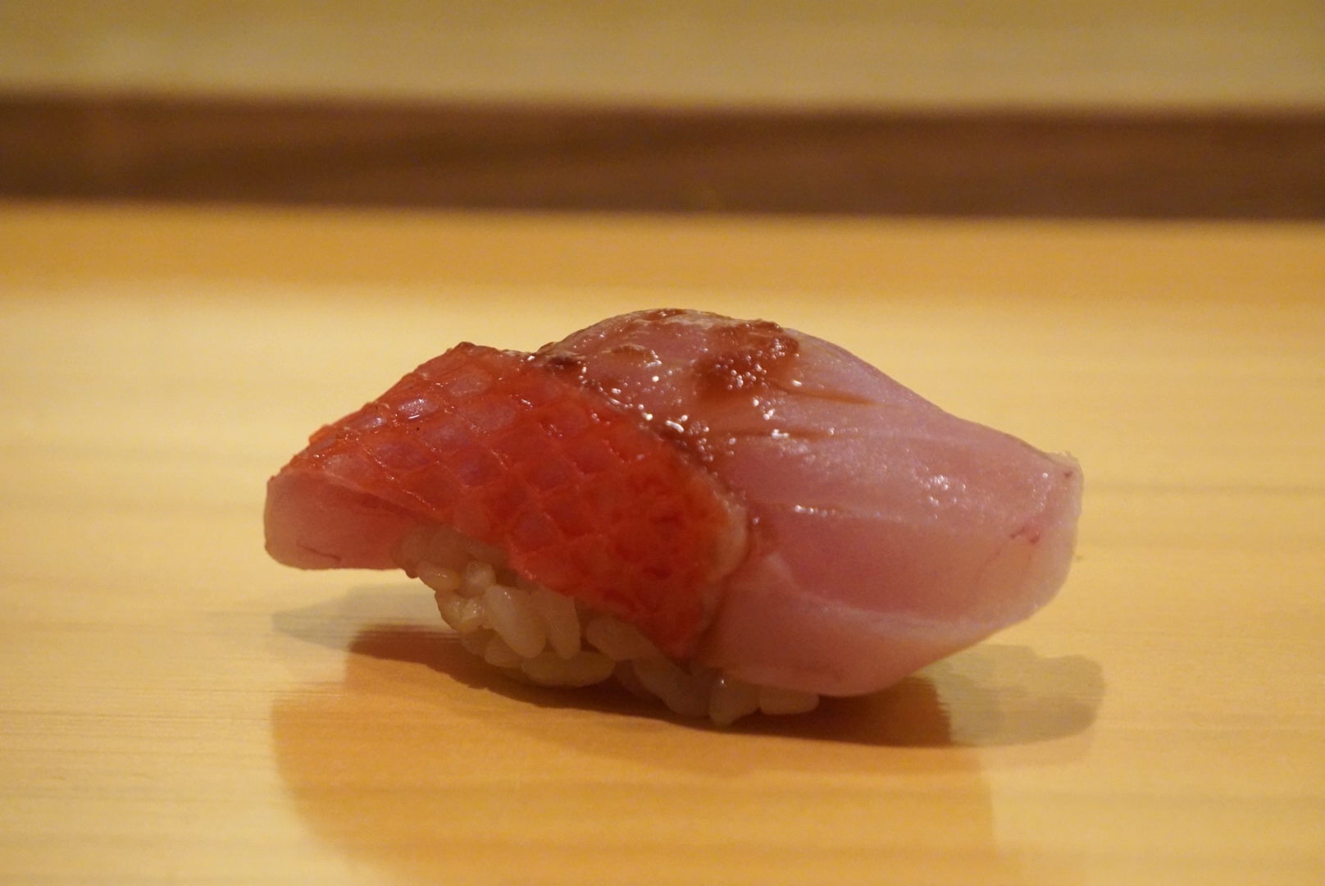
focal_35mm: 300
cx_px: 662
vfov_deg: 4.6
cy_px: 443
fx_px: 11049
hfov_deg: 6.9
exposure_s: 1/100
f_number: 8
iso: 6400
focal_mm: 200
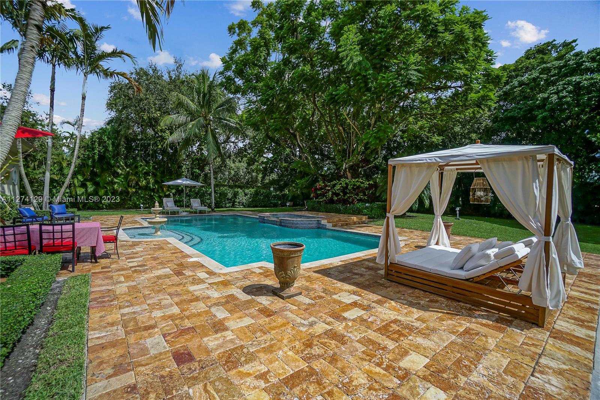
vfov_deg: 77.3
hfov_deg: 100.4
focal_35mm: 15
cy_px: 200
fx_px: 250
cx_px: 300
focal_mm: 10
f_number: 7.1
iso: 160
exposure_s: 1/1000
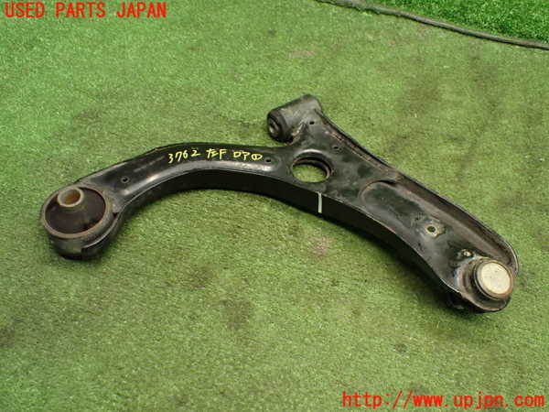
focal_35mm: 36
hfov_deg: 51.4
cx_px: 274
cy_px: 206
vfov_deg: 39.7
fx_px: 571
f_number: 2.5
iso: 800
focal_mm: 6.37
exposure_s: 1/60
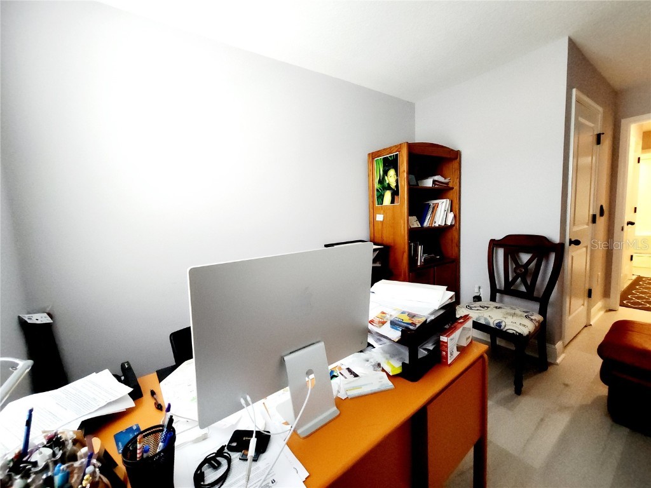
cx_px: 326
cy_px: 244
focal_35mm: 13
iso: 320
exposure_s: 1/40
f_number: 2.2
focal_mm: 2.2
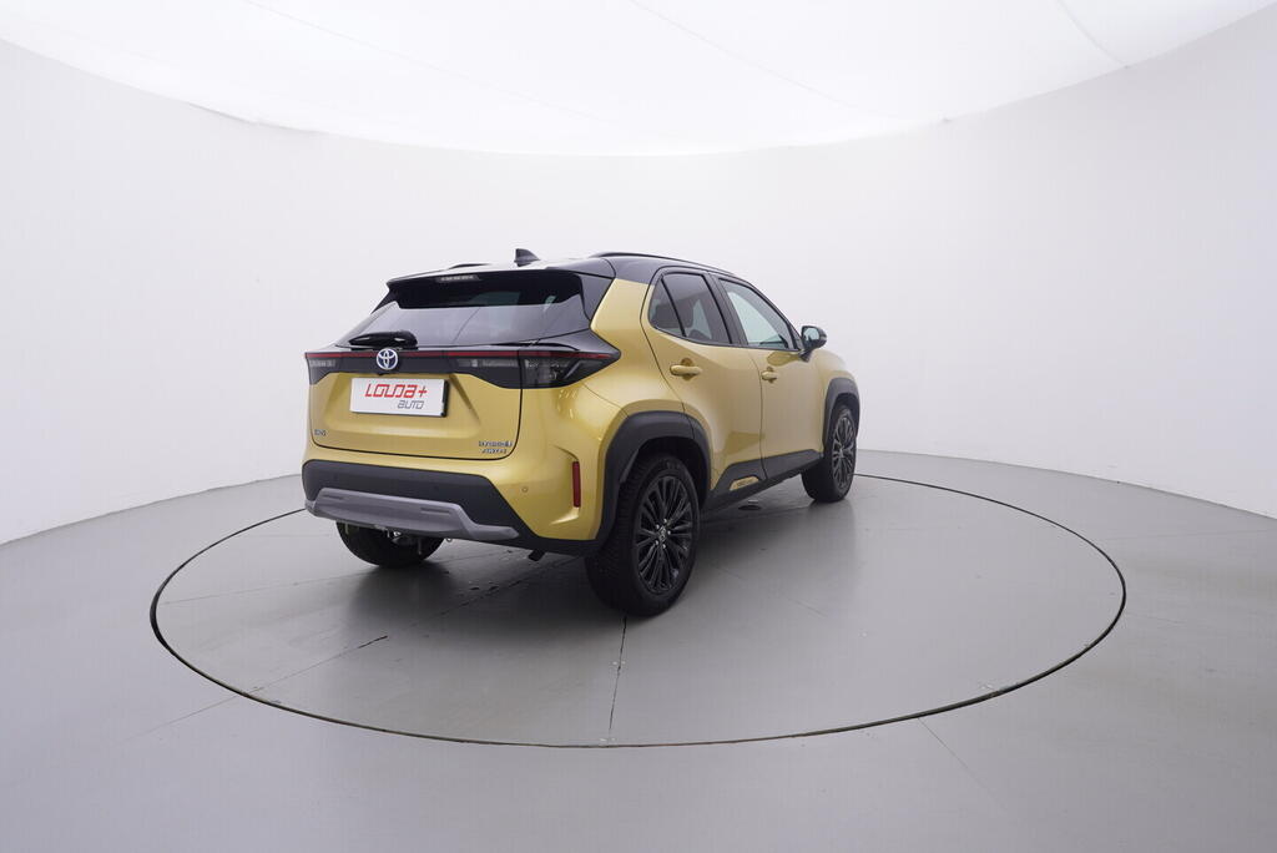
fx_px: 799
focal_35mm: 22
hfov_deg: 77.3
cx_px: 638
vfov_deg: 56.2
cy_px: 426
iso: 200
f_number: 5
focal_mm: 15
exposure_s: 1/80
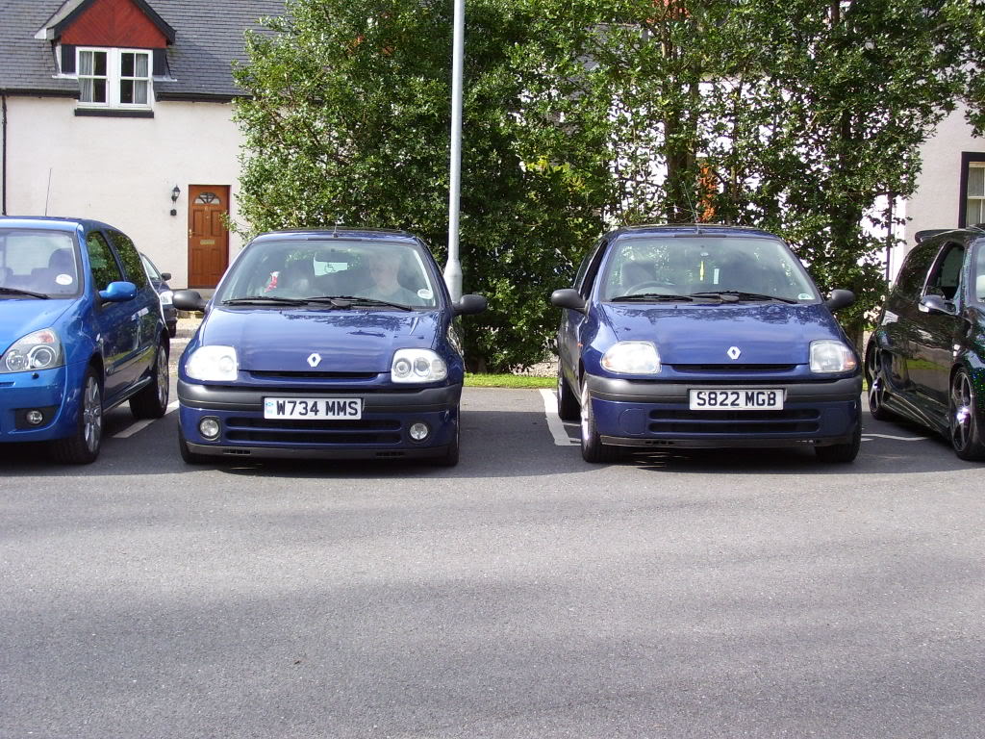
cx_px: 492
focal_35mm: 66
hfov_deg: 29.4
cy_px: 370
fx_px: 1878
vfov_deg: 22.3
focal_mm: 10.8
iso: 80
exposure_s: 1/250
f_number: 3.6
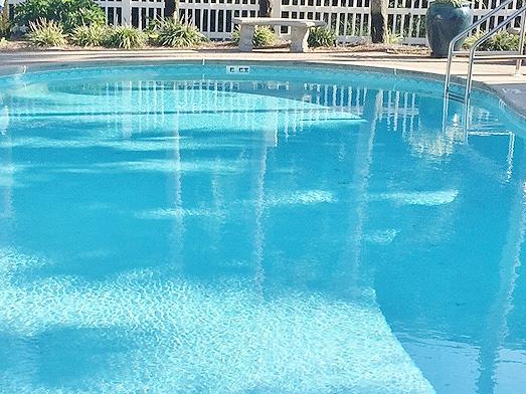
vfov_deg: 20.6
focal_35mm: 71
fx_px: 1079
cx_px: 161
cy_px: 266
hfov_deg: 27.2
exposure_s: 1/1883
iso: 32
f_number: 2.2
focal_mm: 4.15
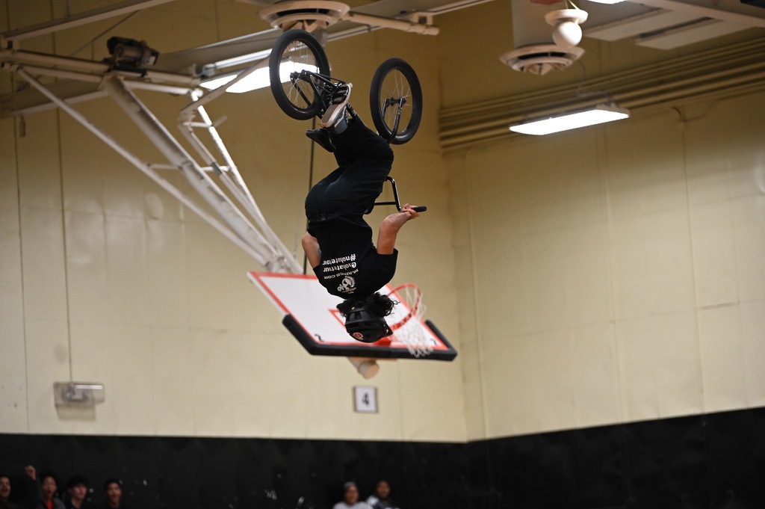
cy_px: 254
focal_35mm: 135
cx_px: 382
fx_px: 2866
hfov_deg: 15.2
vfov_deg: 10.1
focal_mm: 135
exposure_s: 1/400
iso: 3200
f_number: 2.8
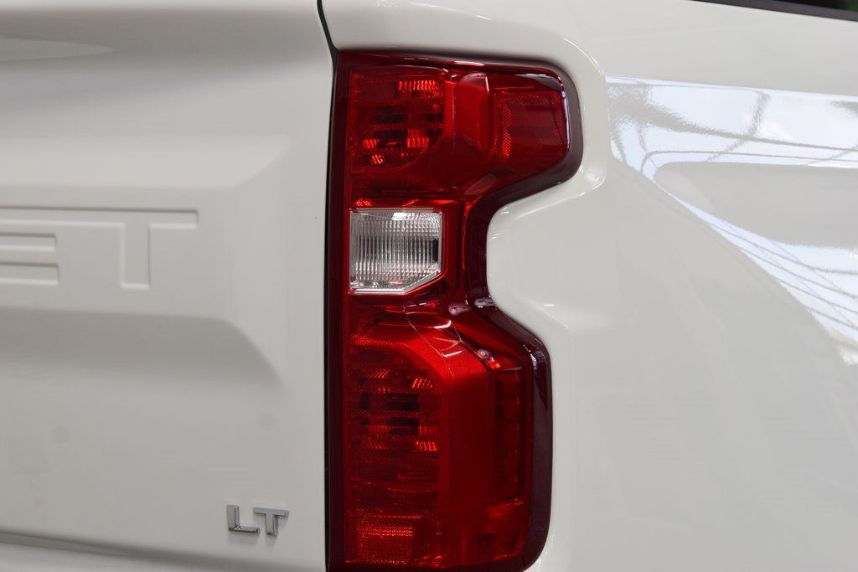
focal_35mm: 90
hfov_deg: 22.6
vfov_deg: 15.2
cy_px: 286
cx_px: 429
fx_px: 2145
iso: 720
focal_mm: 60
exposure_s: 1/30
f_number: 7.1
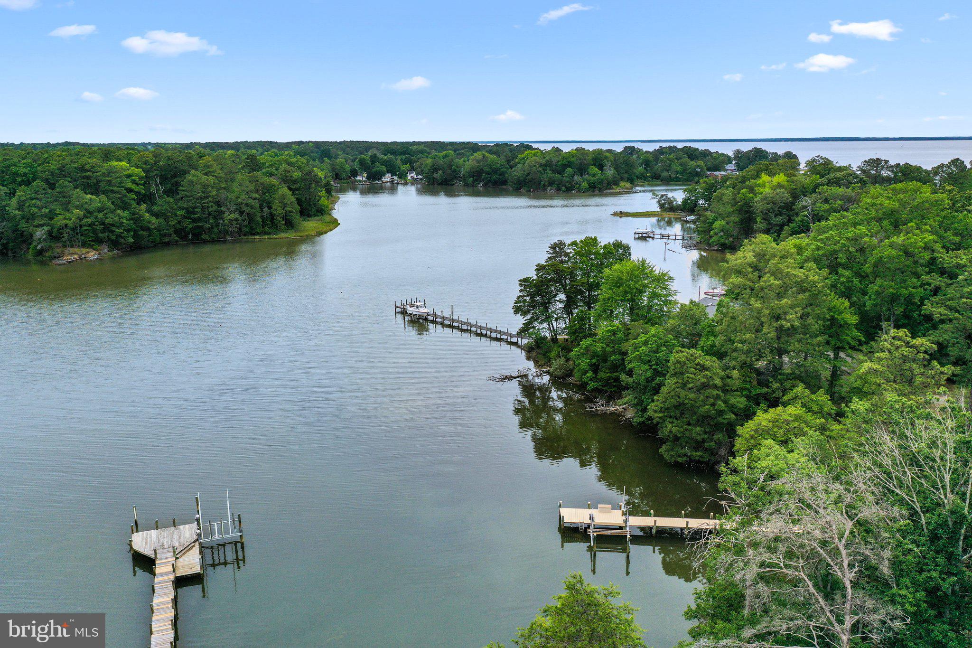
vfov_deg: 46.4
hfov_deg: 65.5
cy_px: 324
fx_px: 756
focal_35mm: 28
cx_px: 486
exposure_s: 1/50
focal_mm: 10.26
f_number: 3.5
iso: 100
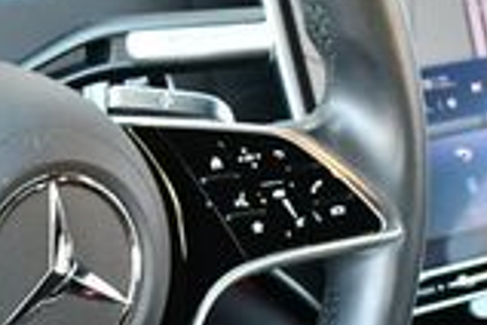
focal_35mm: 185
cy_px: 245
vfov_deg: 7.4
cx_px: -28
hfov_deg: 11.0
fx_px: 2502
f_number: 3.8
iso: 1250
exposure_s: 1/125
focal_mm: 23
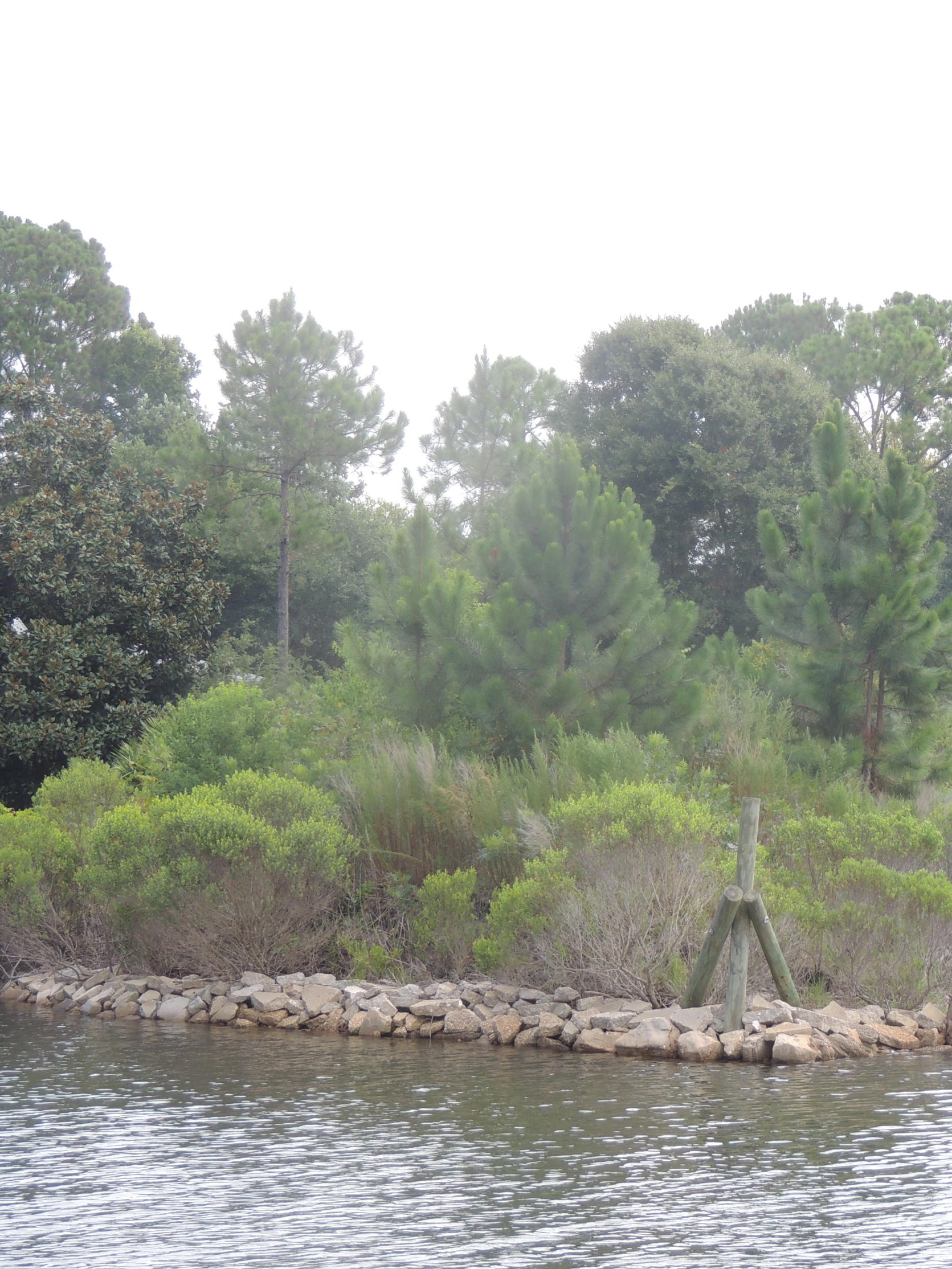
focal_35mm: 101
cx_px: 647
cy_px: 632
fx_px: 3704
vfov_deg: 19.4
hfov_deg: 14.6
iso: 100
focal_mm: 13.3
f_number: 3.9
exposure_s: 1/200
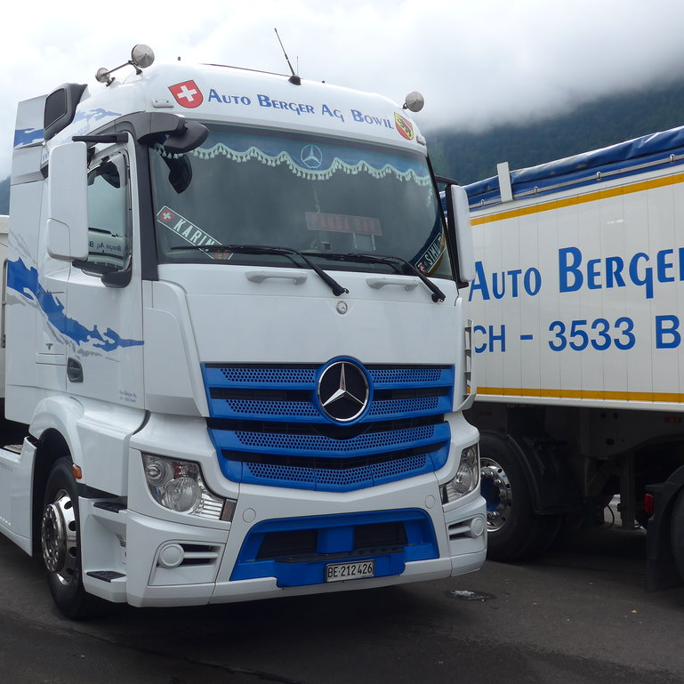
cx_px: 214
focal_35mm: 40
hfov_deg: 41.2
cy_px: 308
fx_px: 894
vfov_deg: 41.8
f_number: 2.8
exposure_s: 1/800
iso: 80
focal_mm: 6
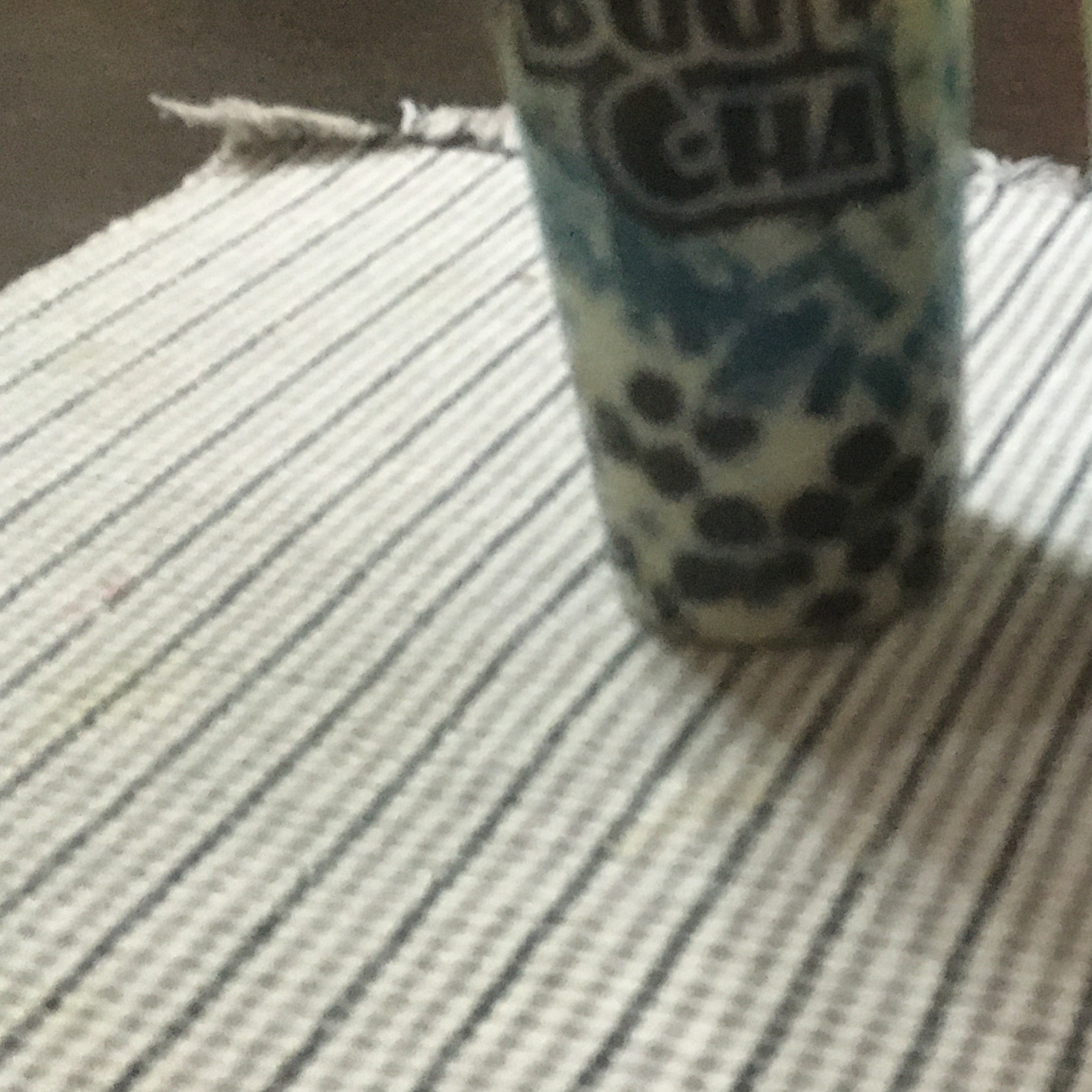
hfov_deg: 26.2
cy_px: 134
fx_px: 2213
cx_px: 1101
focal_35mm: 62
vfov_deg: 26.9
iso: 250
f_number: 2.2
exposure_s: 1/17
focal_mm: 4.15
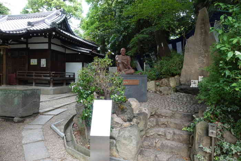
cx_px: 120
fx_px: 161
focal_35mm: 24
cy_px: 80
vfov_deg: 53.2
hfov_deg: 73.7
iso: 125
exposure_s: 1/50
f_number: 2.8
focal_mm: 8.8
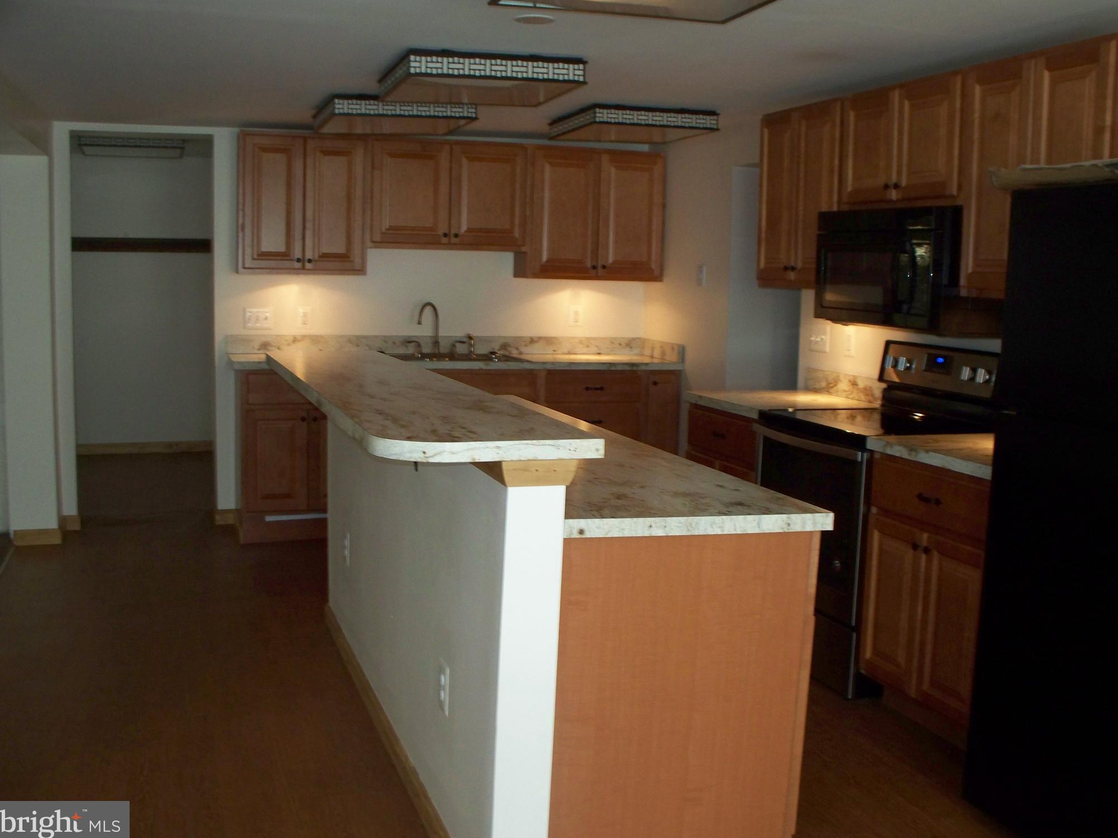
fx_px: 1195
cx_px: 564
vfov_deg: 38.7
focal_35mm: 37
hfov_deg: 50.1
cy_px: 416
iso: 200
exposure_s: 1/30
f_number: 2.8
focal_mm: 7.54
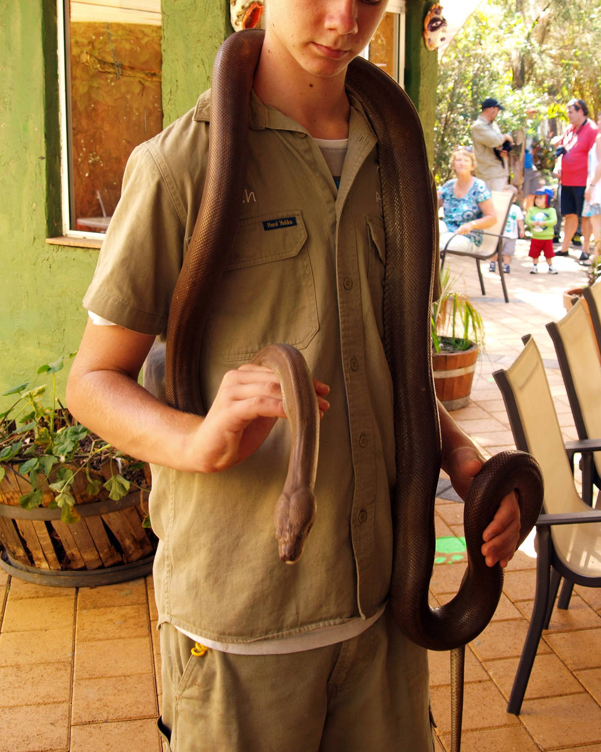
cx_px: 309
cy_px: 262
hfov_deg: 29.1
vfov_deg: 35.7
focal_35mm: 52
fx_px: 1156
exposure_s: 1/25
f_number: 5.6
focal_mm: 20
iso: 160
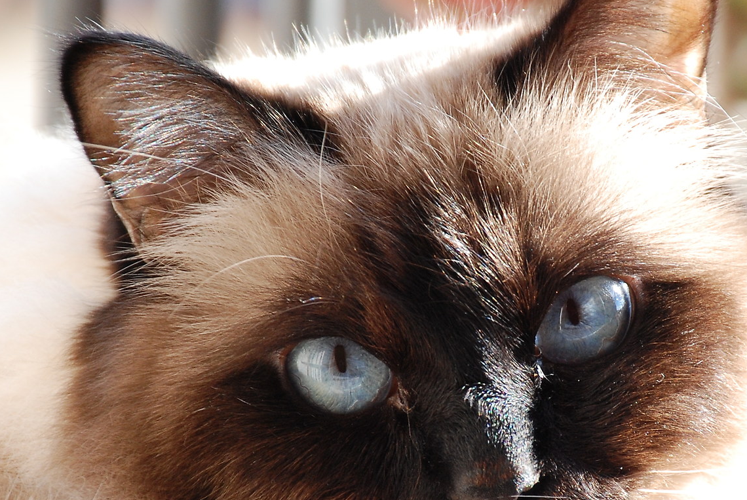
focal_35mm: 442
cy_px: 382
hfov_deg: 4.7
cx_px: 491
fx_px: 9182
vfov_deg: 3.1
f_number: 8
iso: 400
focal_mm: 140
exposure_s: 1/125
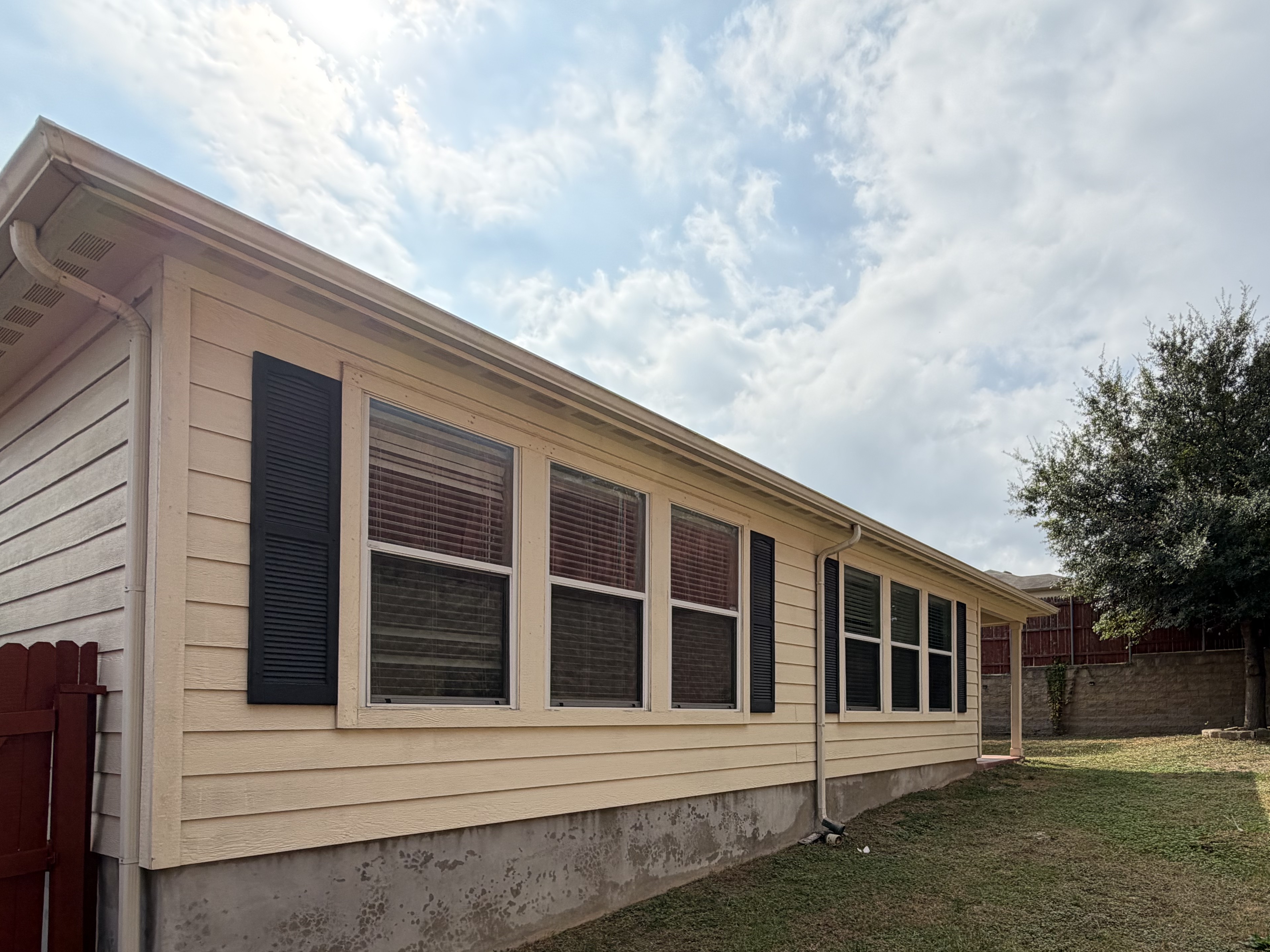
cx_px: 790
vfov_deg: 60.3
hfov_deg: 77.6
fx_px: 770
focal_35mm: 21
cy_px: 703
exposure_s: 1/1534
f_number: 2.2
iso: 25
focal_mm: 2.22
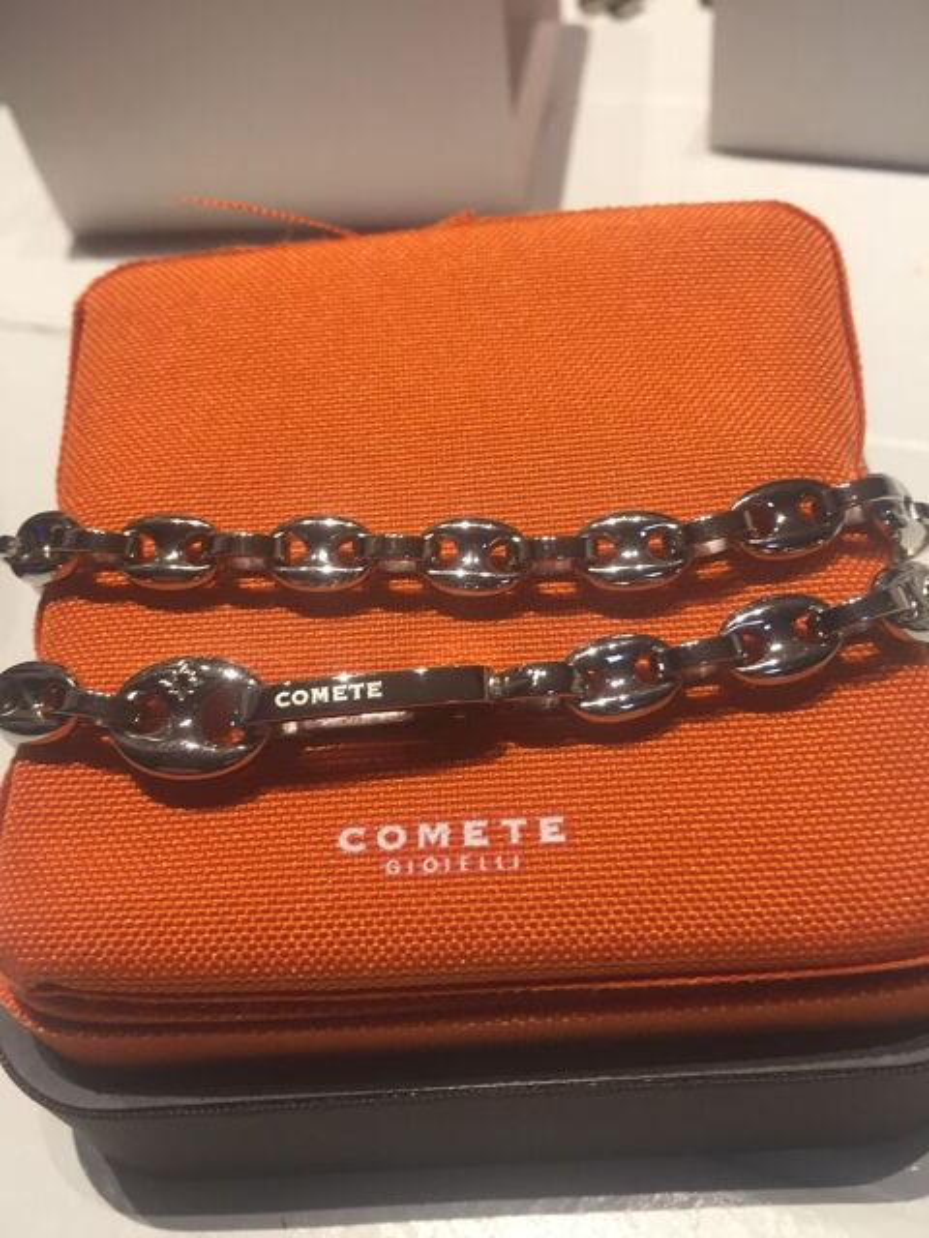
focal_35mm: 29
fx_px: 1038
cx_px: 464
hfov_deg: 48.2
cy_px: 619
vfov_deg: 61.7
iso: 80
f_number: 2.2
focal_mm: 4.15
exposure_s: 1/33
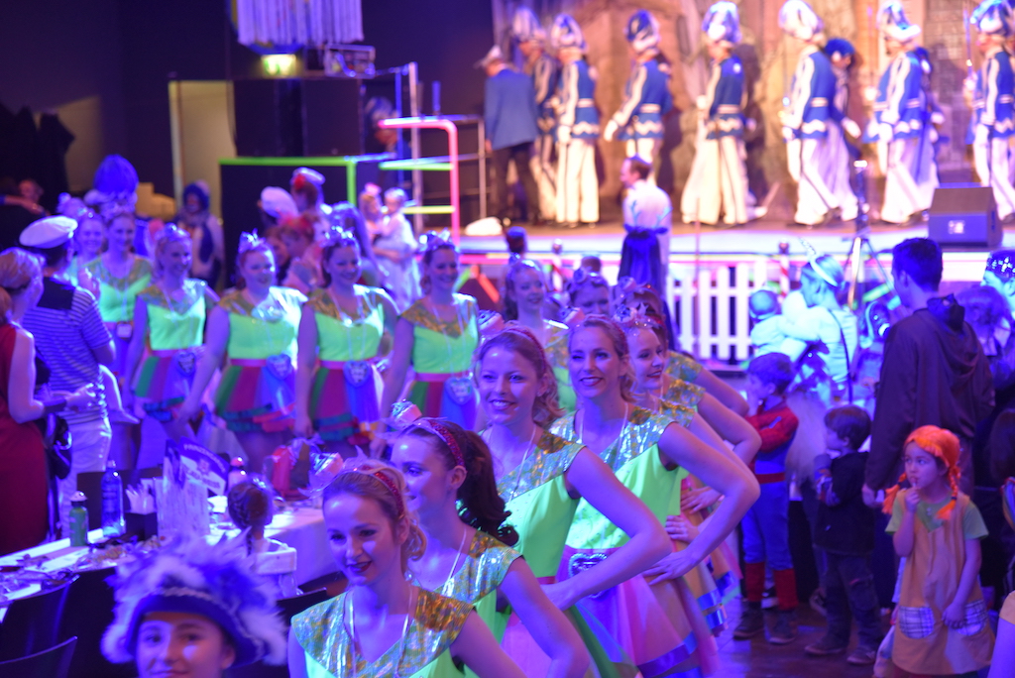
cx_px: 508
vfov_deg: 16.7
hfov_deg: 24.7
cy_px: 339
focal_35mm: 82
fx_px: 2313
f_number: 4
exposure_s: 1/60
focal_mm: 82
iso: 2500
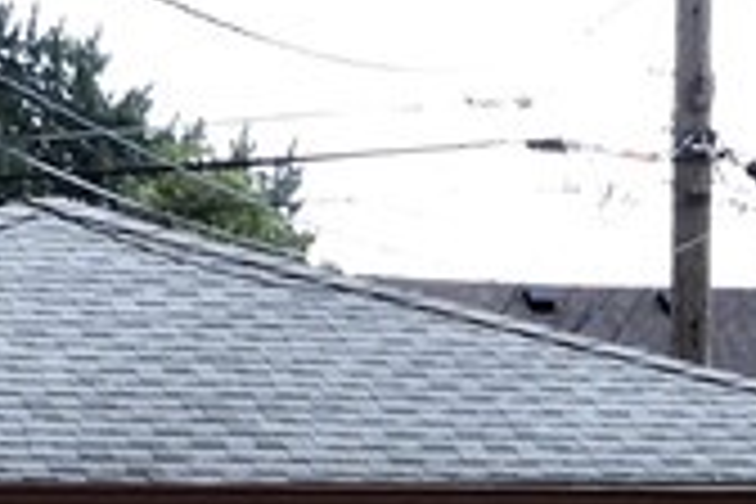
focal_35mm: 190
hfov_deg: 10.7
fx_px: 3990
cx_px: 747
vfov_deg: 6.6
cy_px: 1490
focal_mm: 5.4
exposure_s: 1/125
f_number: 3.5
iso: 100
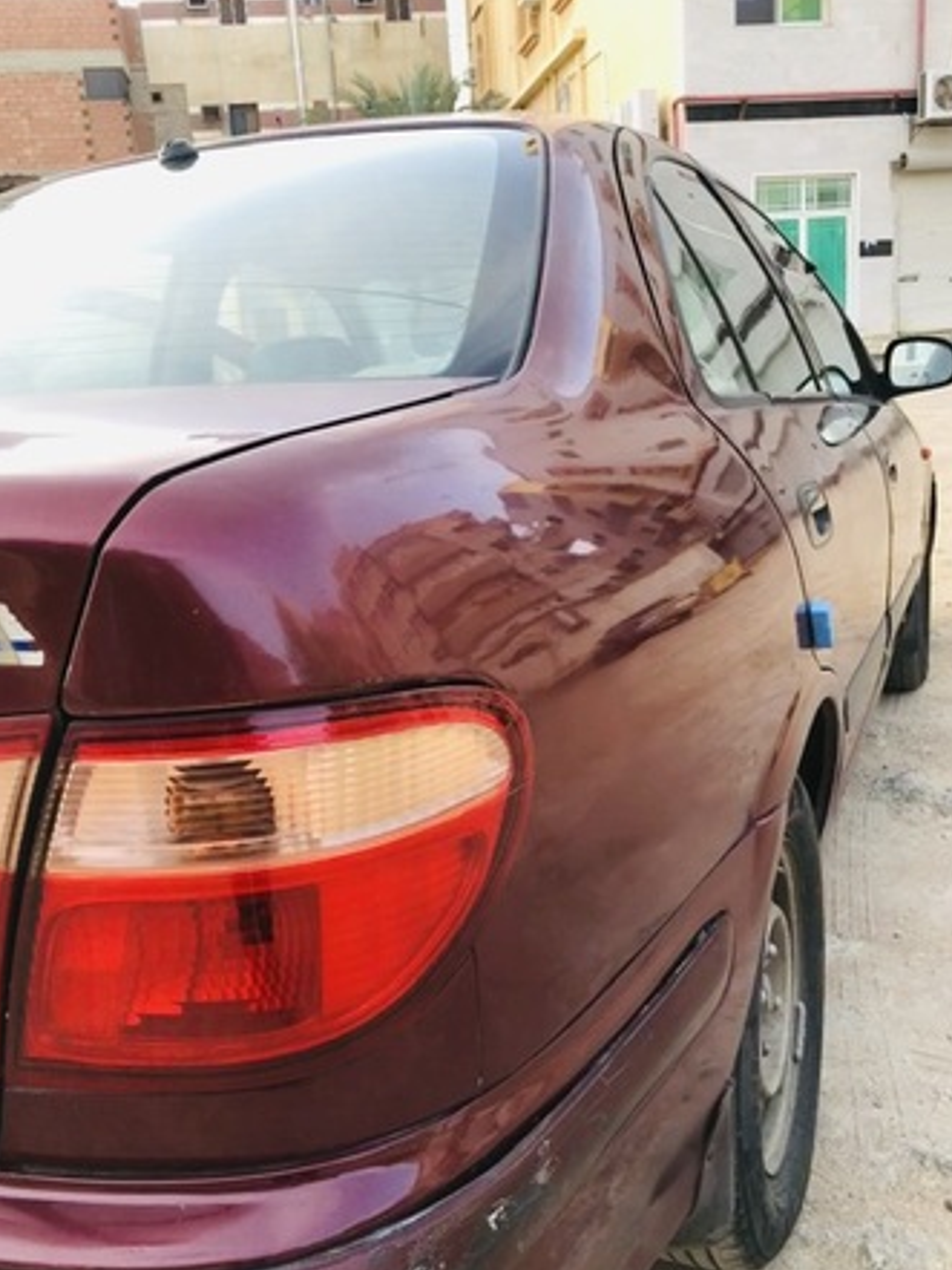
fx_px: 1063
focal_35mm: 29
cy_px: 644
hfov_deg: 48.2
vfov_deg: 61.6
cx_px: 482
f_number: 1.8
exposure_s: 1/120
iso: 64
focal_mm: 3.99
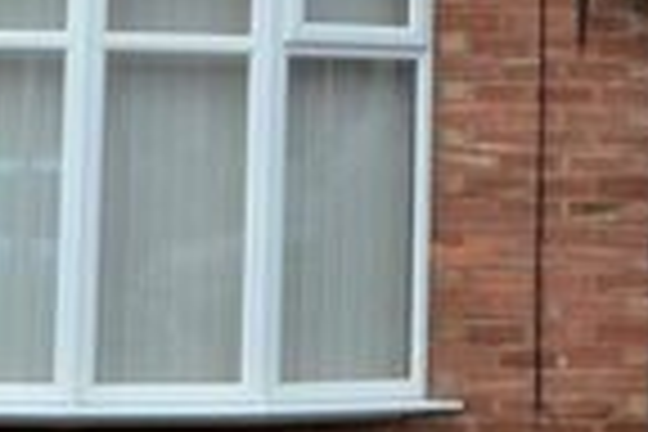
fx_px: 2628
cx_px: 562
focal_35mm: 146
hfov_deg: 13.9
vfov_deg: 9.2
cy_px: -187
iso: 100
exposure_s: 1/160
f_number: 6.3
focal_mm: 20
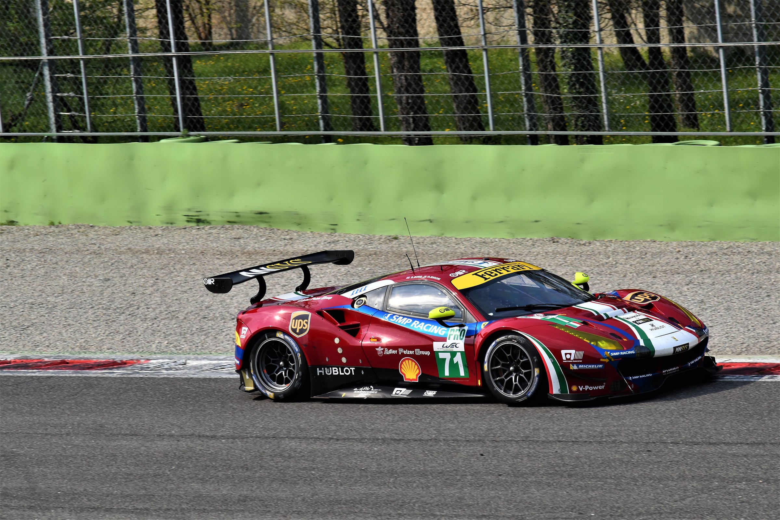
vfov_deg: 6.1
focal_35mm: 225
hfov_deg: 9.1
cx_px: 390
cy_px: 260
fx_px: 4875
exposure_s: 1/2000
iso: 400
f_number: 8
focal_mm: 150
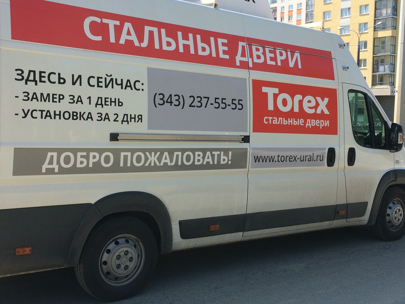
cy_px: 135
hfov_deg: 42.9
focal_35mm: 44
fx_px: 515
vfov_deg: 32.8
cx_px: 212
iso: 32
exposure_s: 1/1080
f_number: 2.2
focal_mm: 4.15
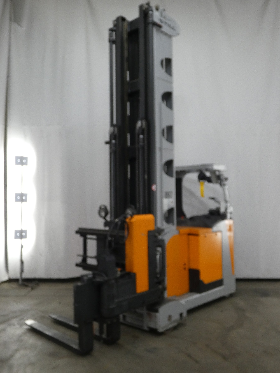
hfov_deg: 44.2
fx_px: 345
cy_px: 186
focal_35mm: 32
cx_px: 140
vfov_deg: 56.8
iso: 250
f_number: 3.4
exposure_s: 1/80
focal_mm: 5.8
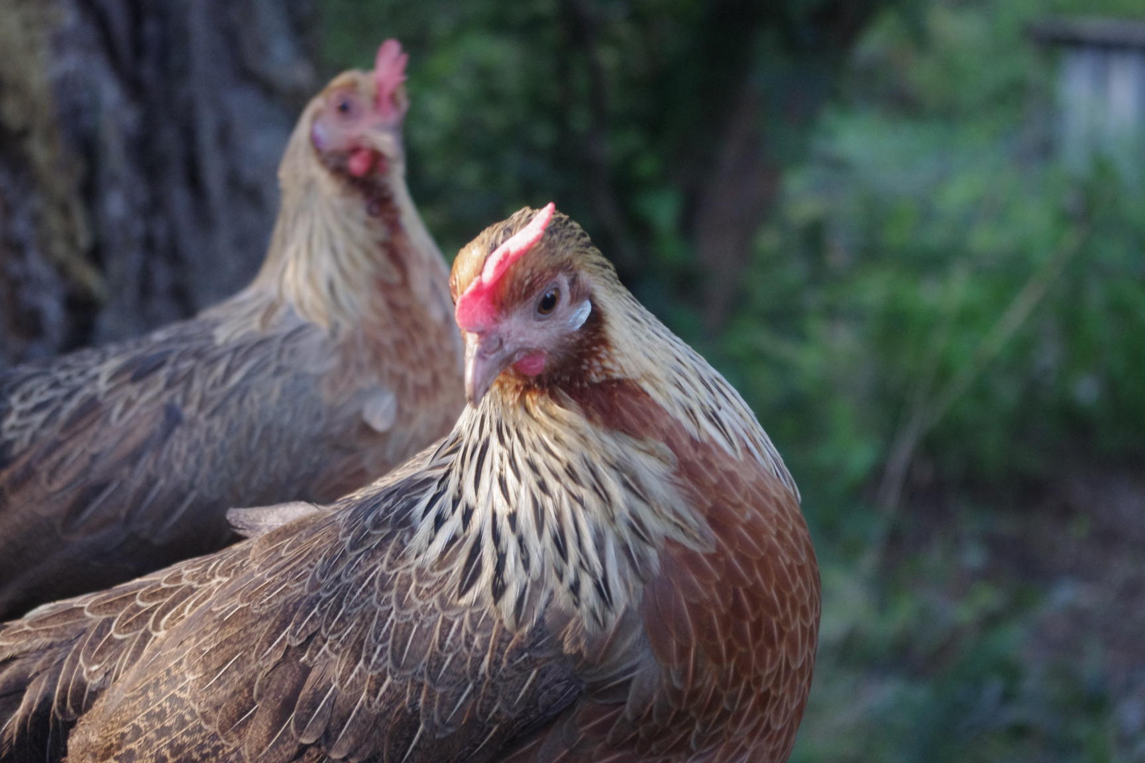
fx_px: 2608
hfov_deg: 24.8
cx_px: 572
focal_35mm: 82
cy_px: 382
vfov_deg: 16.7
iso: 1600
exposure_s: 1/100
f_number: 7.1
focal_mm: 55
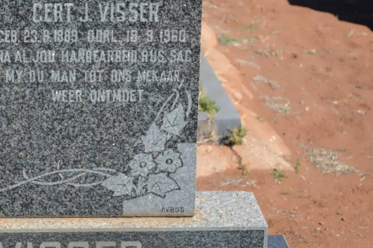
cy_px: 105
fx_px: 1181
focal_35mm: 114
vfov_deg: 12.0
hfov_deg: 17.8
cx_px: 74
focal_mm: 42
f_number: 5.6
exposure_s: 1/125
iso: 110
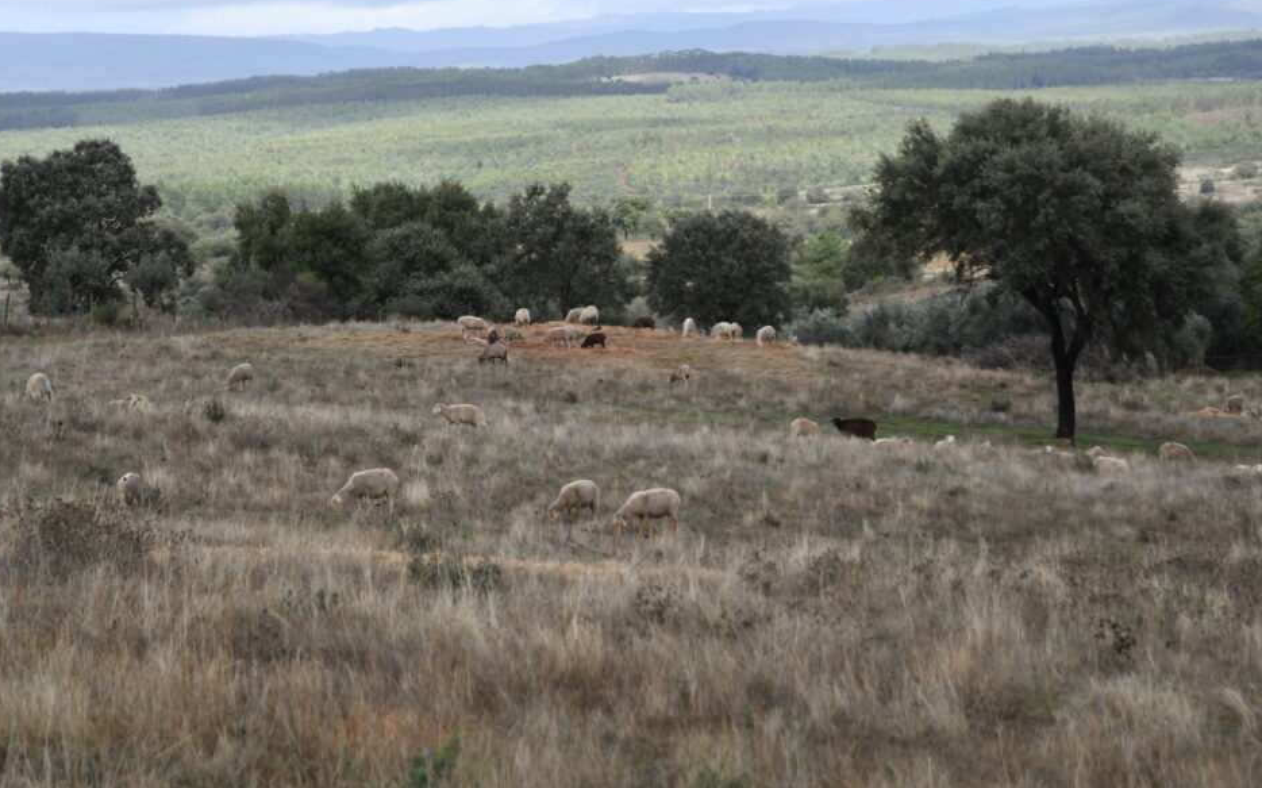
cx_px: 613
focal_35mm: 143
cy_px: 333
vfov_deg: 9.2
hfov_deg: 14.7
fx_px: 4901
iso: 200
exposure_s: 1/400
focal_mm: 85
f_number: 6.3
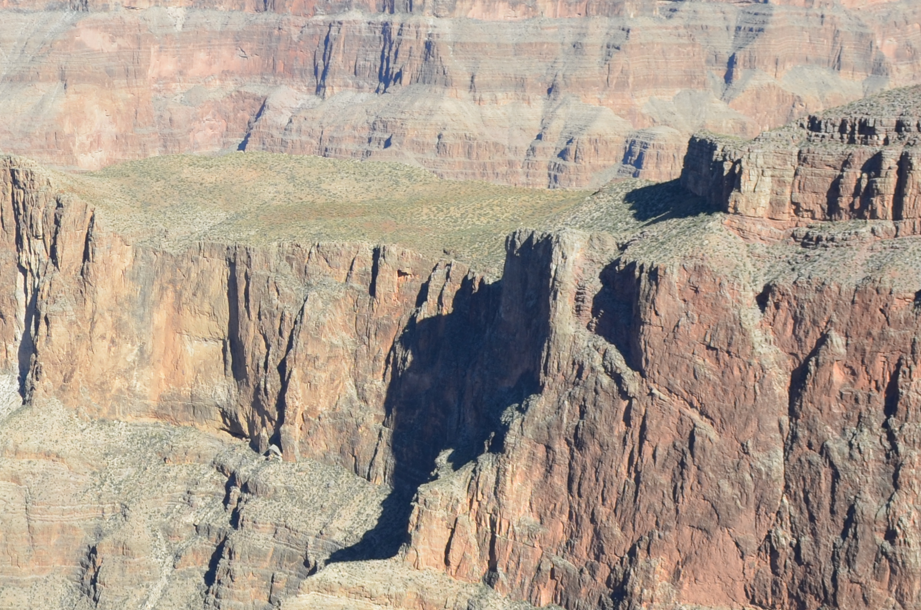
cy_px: 172
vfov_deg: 16.1
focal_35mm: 84
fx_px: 2144
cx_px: 180
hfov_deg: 23.9
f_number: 8
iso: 100
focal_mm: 22
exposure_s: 1/250
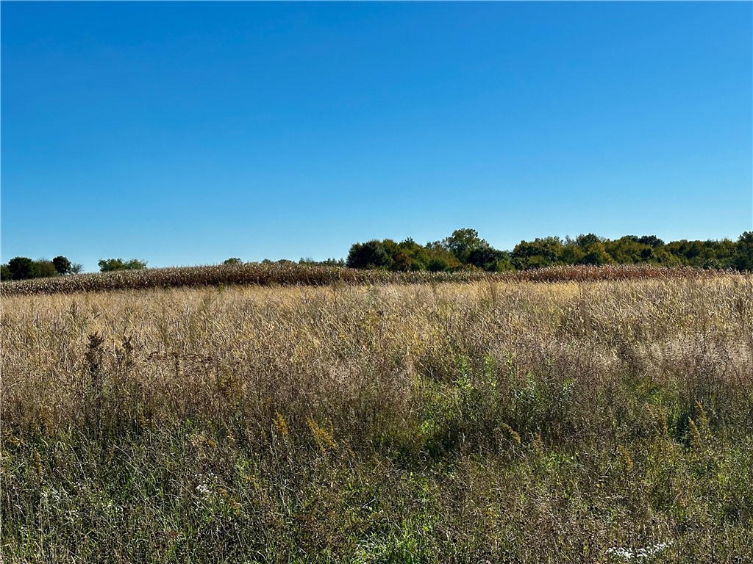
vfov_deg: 30.3
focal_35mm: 48
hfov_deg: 39.7
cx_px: 376
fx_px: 1044
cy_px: 282
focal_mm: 6.86
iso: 64
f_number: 1.78
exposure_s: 1/6211
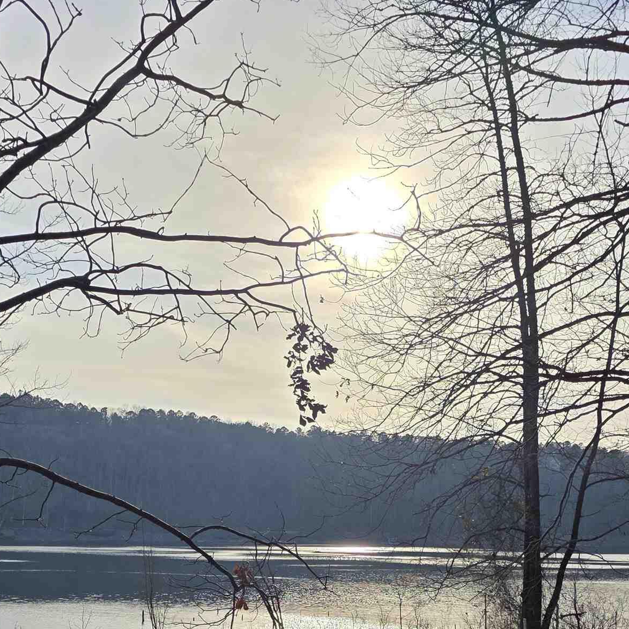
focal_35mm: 53
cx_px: 292
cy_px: 612
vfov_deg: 30.2
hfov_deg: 32.2
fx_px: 1090
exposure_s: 1/7944
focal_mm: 6.3
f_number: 1.7
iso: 50
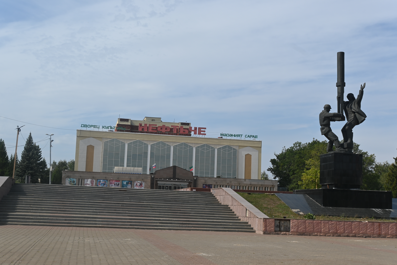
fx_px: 521
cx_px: 198
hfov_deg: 41.7
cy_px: 132
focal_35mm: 47
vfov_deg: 28.5
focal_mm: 31.5
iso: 100
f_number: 8
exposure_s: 1/500
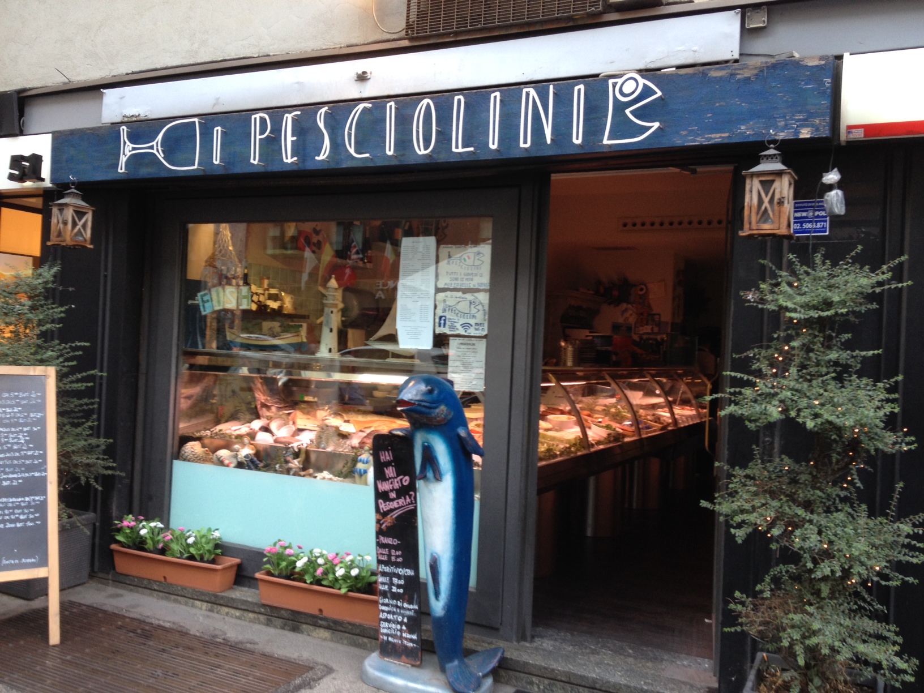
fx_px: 934
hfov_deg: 52.6
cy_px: 346
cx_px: 462
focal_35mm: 35
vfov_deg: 40.7
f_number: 2.4
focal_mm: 4.28
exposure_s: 1/24
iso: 50
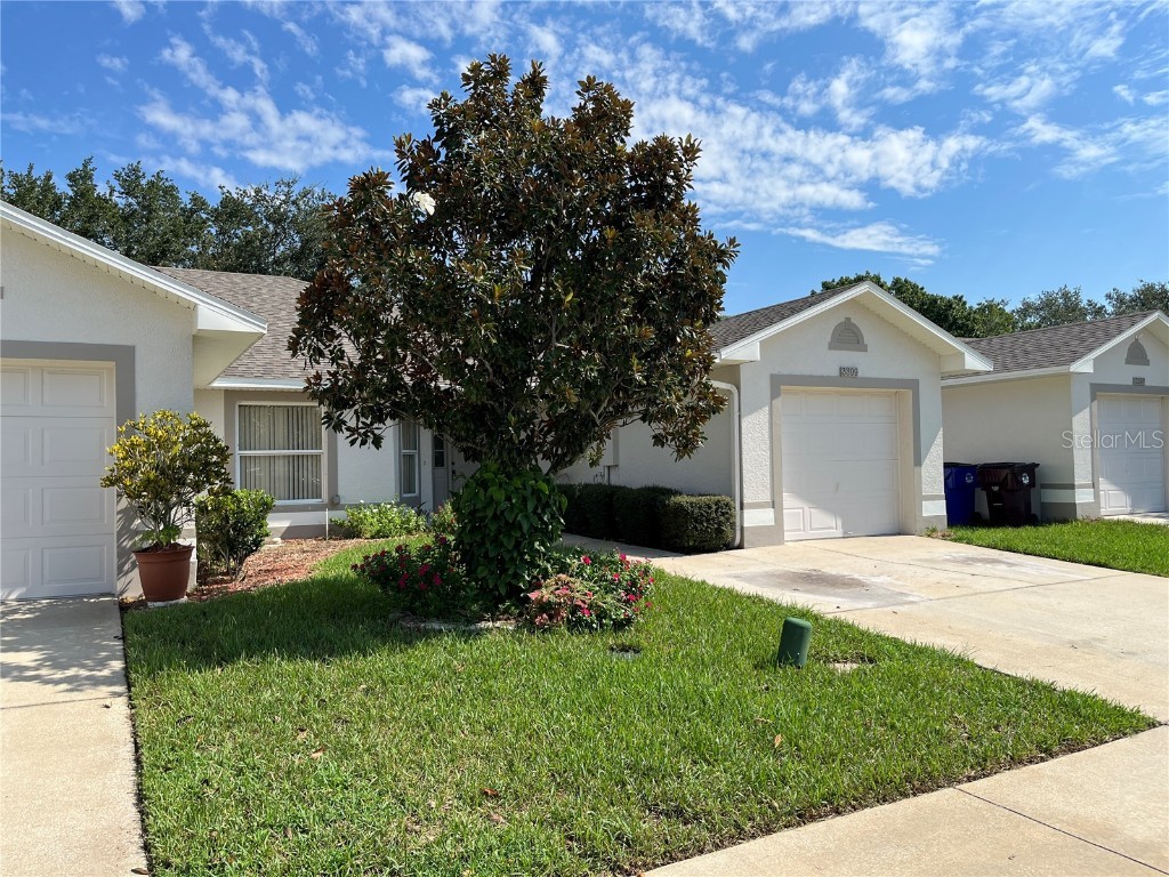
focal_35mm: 26
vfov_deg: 53.1
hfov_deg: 67.3
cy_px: 438
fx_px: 878
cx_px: 584
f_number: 1.6
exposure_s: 1/3413
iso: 50
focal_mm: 5.1
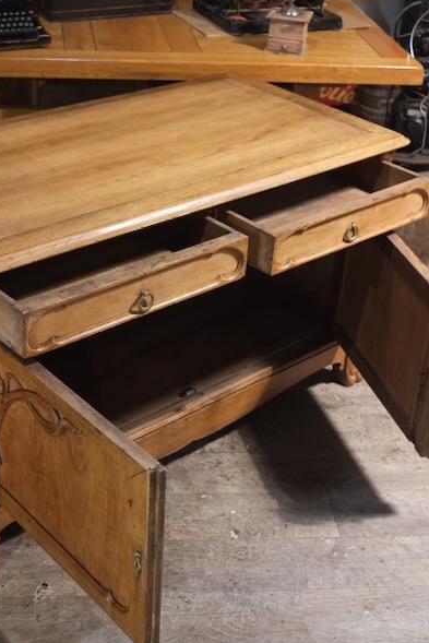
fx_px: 965
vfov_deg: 36.9
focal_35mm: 54
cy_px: 319
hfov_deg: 25.1
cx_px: 212
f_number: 4
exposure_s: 1/125
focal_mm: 35
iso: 3200
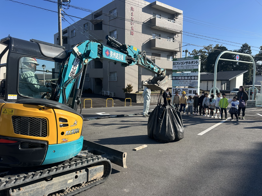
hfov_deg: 67.3
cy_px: 98
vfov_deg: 53.1
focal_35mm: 26
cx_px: 131
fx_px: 197
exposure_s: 1/3077
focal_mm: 5.7
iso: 50
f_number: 1.5
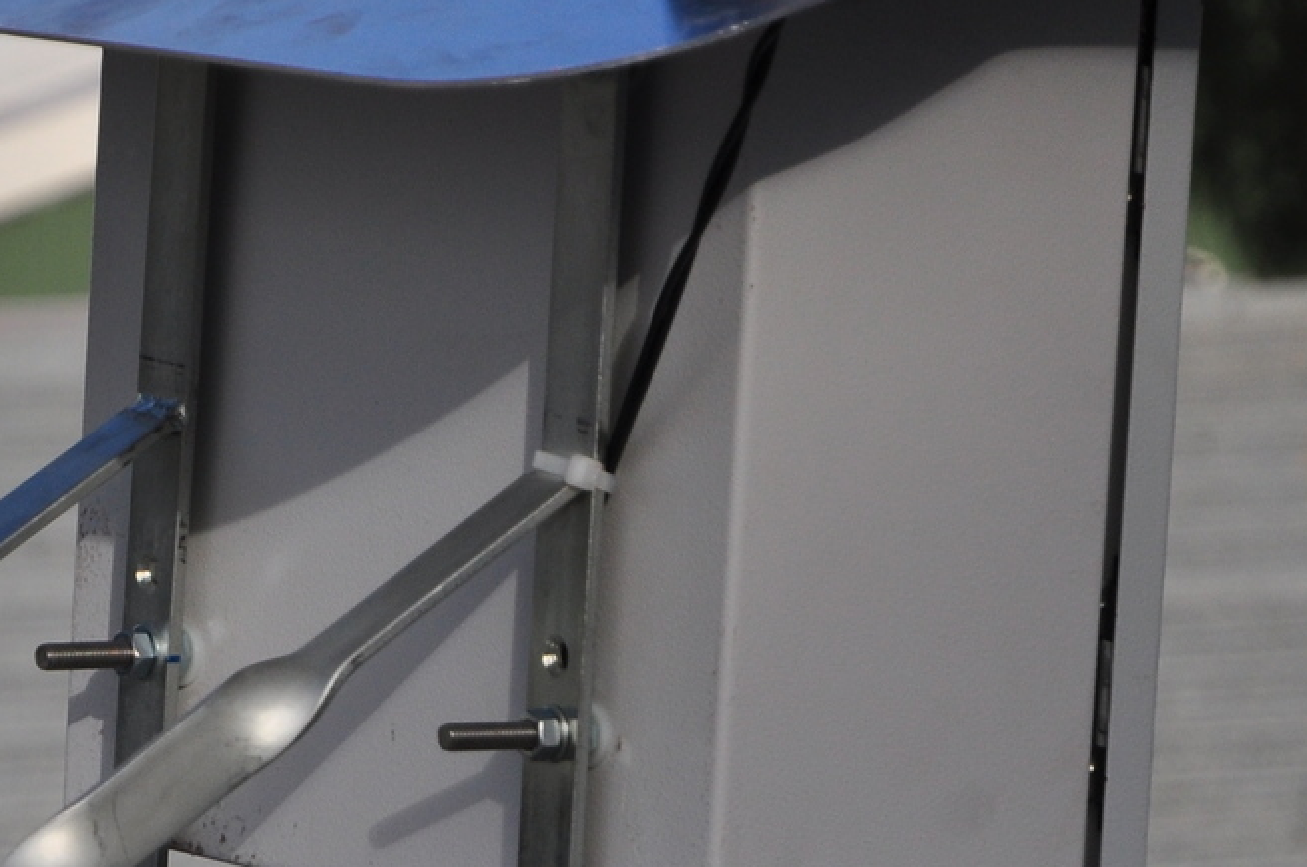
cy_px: 747
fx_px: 13265
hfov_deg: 5.6
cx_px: 44
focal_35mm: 366
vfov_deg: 3.7
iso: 200
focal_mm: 80
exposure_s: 1/500
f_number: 5.6
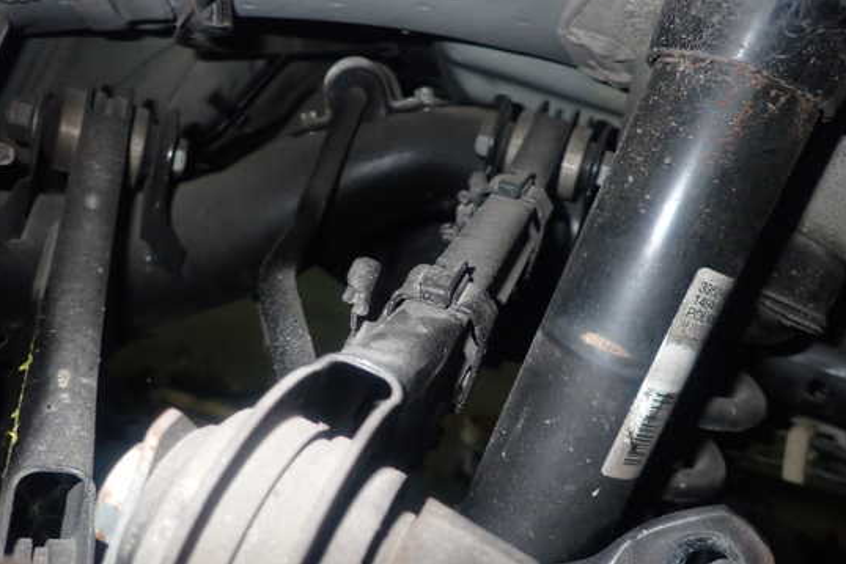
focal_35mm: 29
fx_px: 682
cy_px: 303
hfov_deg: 63.6
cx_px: 417
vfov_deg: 45.0
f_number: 5.6
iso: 400
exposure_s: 1/30
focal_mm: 4.5
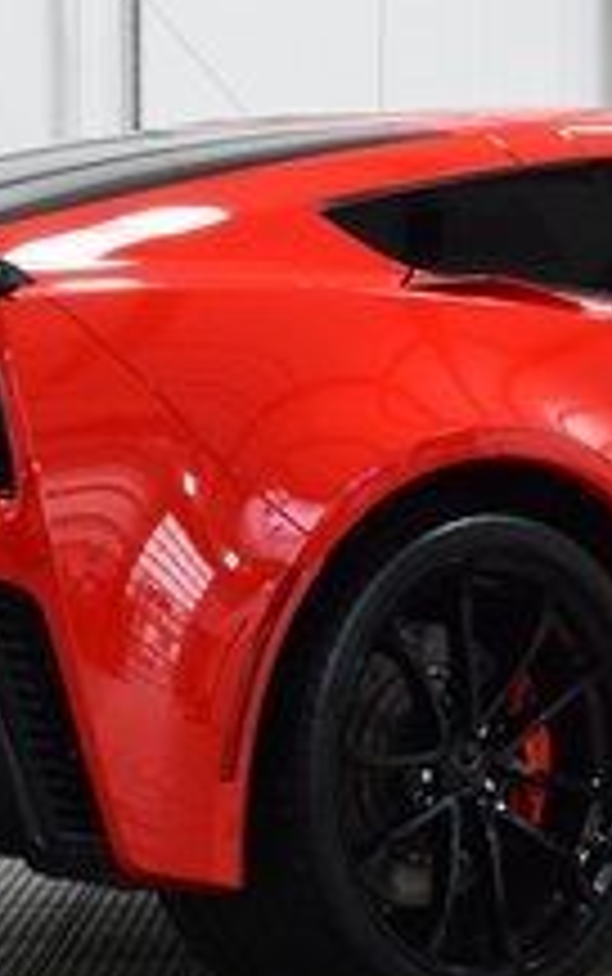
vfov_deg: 11.1
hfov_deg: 6.9
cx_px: 508
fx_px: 5034
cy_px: 421
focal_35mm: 189
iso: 1600
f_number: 6.3
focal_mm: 42
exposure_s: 1/60
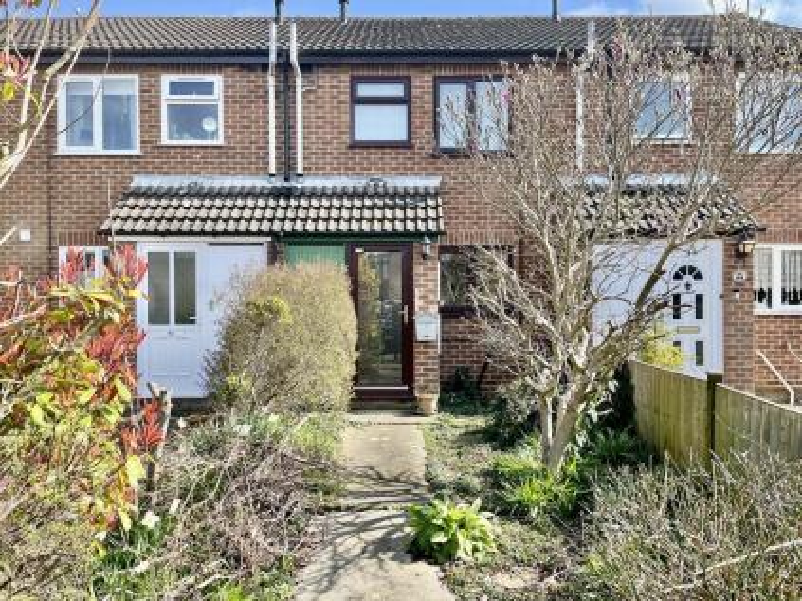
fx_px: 602
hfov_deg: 67.3
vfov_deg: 53.0
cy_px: 300
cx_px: 401
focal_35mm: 26
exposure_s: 1/1114
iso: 32
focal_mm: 4.2
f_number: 1.6
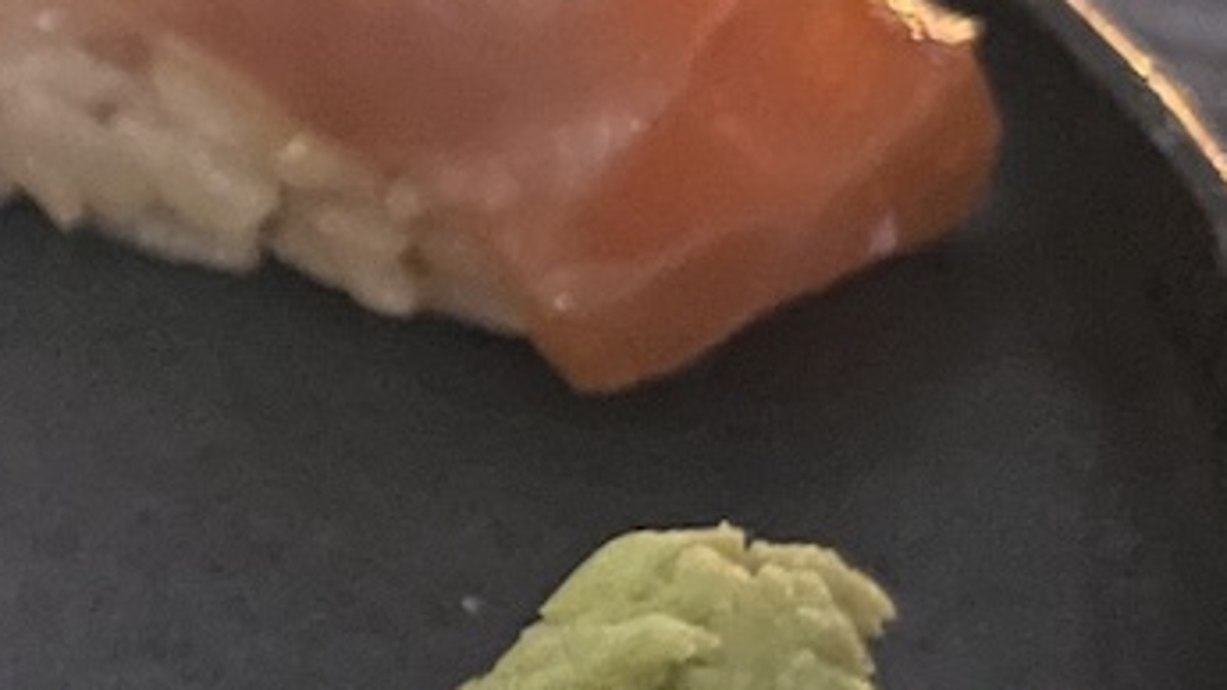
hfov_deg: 15.8
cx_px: -686
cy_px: 582
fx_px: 4002
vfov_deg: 9.8
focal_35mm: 123
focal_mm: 4.2
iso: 1000
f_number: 1.6
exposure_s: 1/7
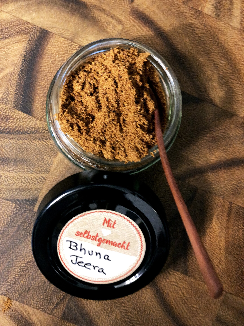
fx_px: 489
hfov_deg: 28.0
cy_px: 163
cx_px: 122
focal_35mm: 52
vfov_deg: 36.8
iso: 160
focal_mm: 6
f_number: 2
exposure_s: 1/8
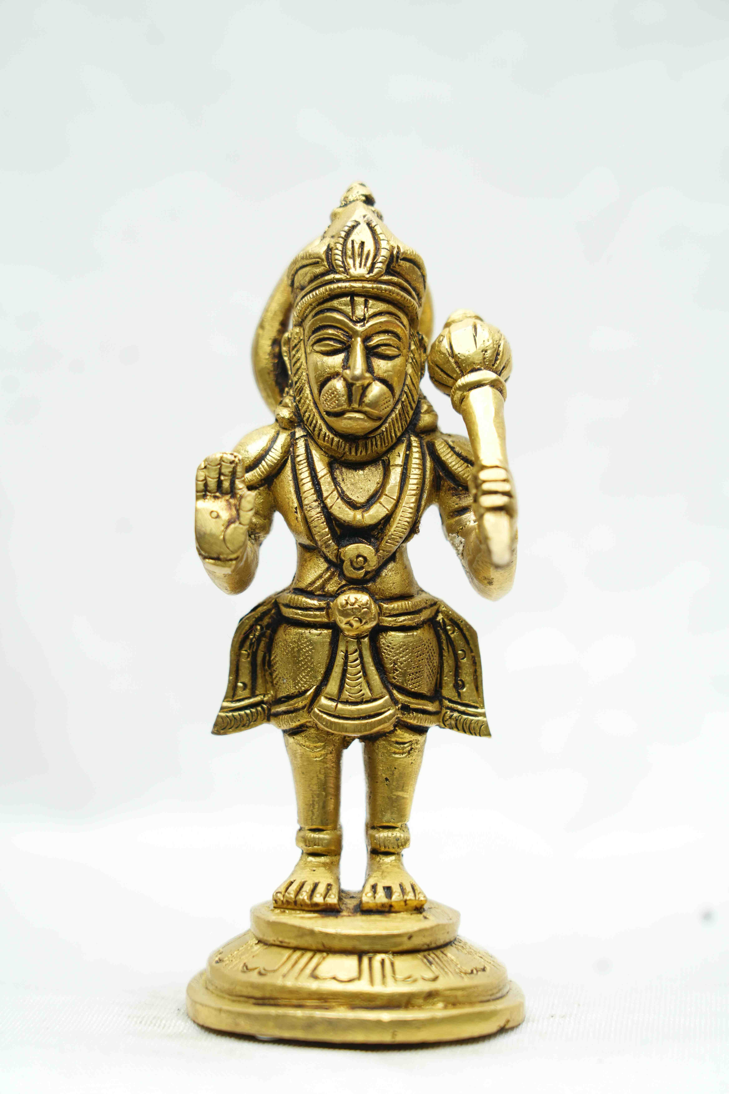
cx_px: 364
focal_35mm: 105
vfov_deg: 19.5
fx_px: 3189
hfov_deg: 13.0
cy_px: 547
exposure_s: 1/60
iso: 400
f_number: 5.6
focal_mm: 105
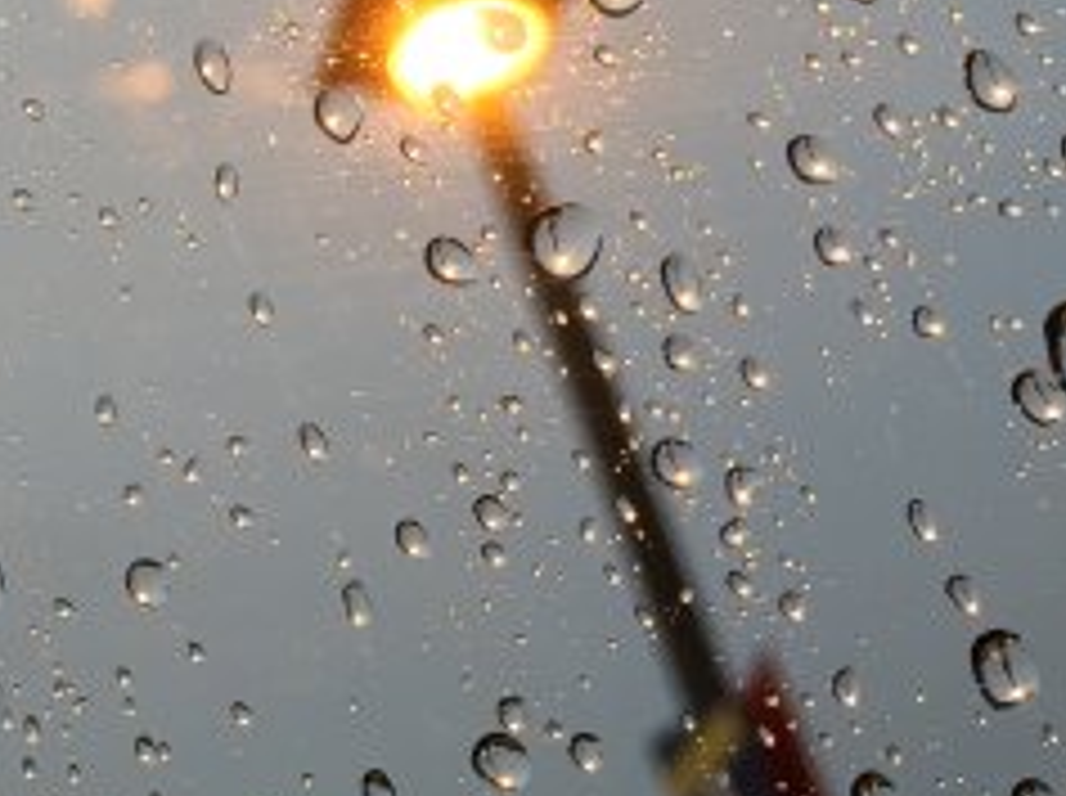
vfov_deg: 19.1
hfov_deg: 25.2
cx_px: 108
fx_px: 2306
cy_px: 7
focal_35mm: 75
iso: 125
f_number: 2.2
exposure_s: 1/30
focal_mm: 4.15
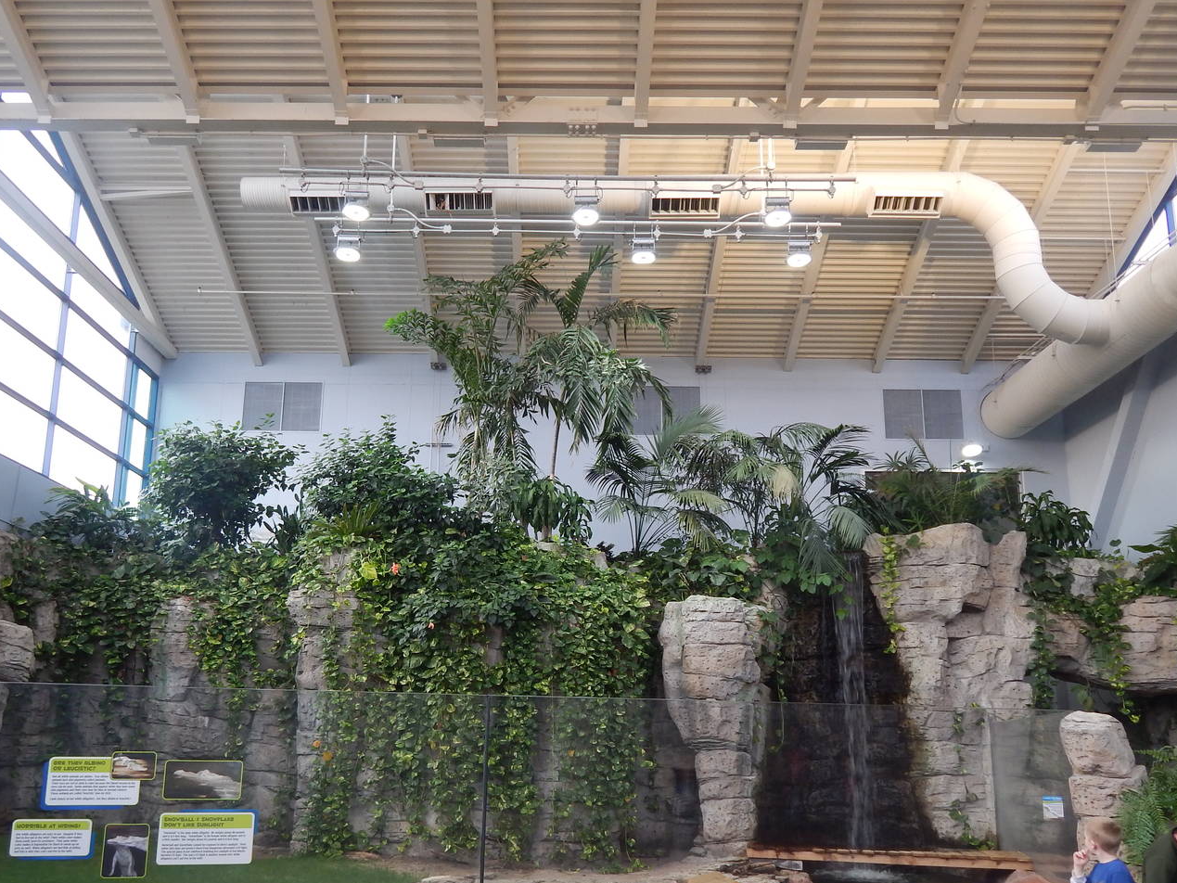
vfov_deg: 47.8
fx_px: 986
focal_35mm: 29
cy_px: 548
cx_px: 560
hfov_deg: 61.6
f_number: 3
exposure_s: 1/50
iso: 125
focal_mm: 4
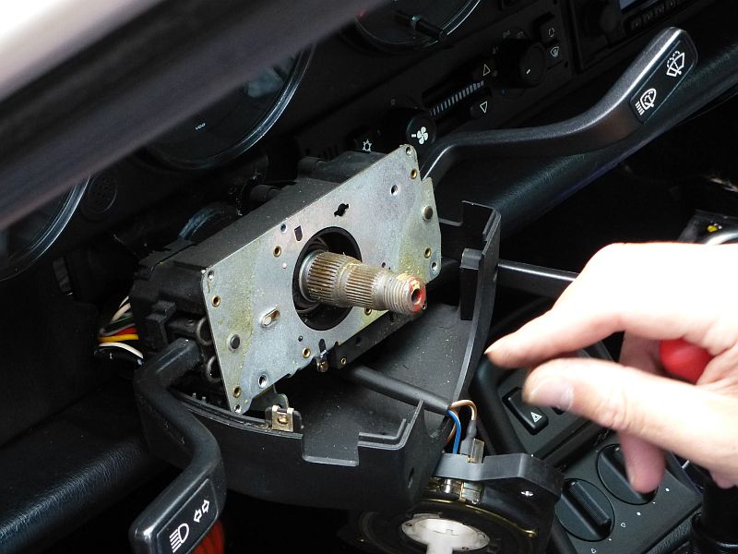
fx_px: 2217
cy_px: 277
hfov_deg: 18.9
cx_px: 369
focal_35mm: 104
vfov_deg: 14.2
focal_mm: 18.7
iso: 800
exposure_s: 1/100
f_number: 5
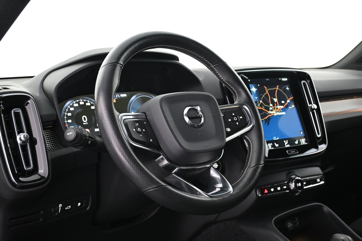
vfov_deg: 30.8
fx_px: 437
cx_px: 181
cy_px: 120
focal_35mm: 44
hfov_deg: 45.0
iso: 1600
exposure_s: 1/10
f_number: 4.8
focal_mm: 29
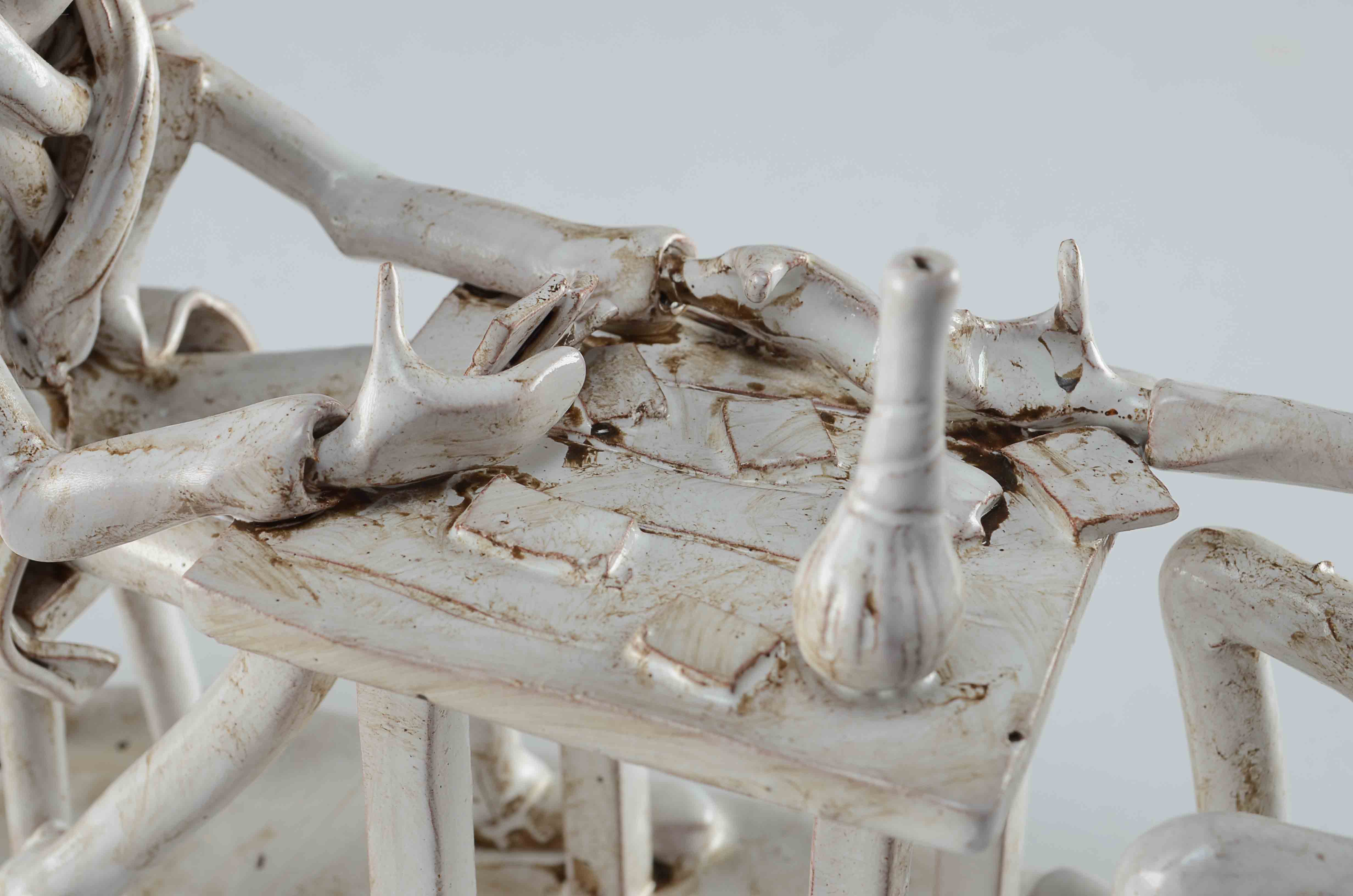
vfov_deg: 20.5
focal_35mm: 66
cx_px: 676
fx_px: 2475
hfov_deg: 30.6
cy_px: 448
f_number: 13
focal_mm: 44
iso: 100
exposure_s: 1/80
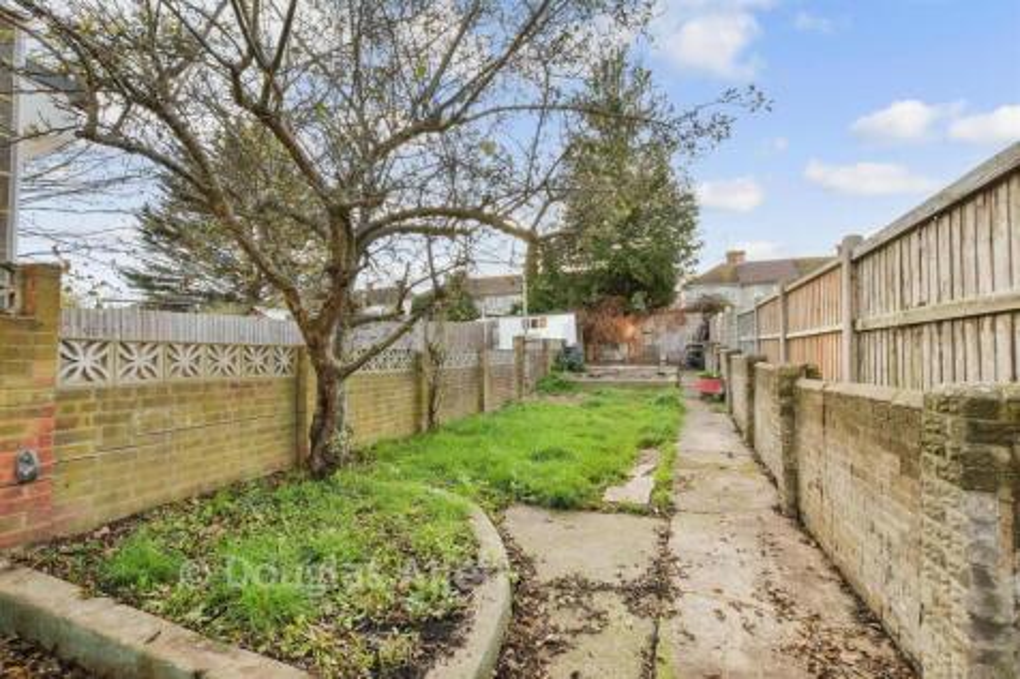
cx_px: 510
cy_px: 340
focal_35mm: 15
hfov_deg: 100.4
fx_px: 425
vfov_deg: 77.3
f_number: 8
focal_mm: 10
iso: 125
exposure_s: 1/25
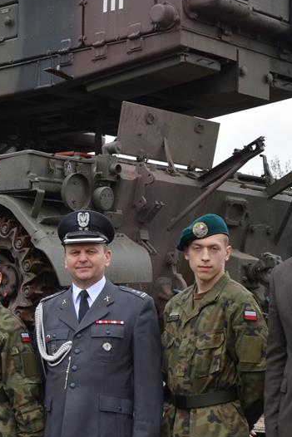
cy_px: 288
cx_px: -63
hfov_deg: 13.2
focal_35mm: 101
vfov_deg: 20.1
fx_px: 1228
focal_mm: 24
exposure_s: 1/250
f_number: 8
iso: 200
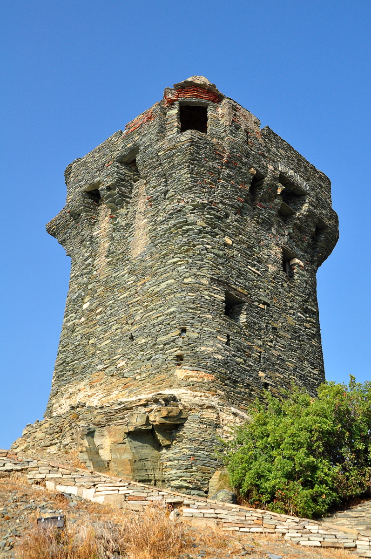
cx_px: 186
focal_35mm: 42
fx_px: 651
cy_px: 280
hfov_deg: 31.8
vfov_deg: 46.4
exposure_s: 1/400
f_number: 10
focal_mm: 28
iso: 400
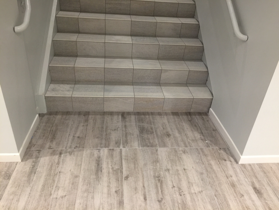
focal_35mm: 29
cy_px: 105
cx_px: 140
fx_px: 234
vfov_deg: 48.2
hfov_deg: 61.7
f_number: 2.2
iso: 80
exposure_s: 1/17
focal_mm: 4.15
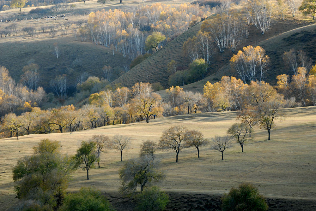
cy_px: 106
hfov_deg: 6.9
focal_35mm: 300
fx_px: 2636
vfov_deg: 4.6
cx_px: 158
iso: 125
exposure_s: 1/90
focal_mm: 200
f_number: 5.6
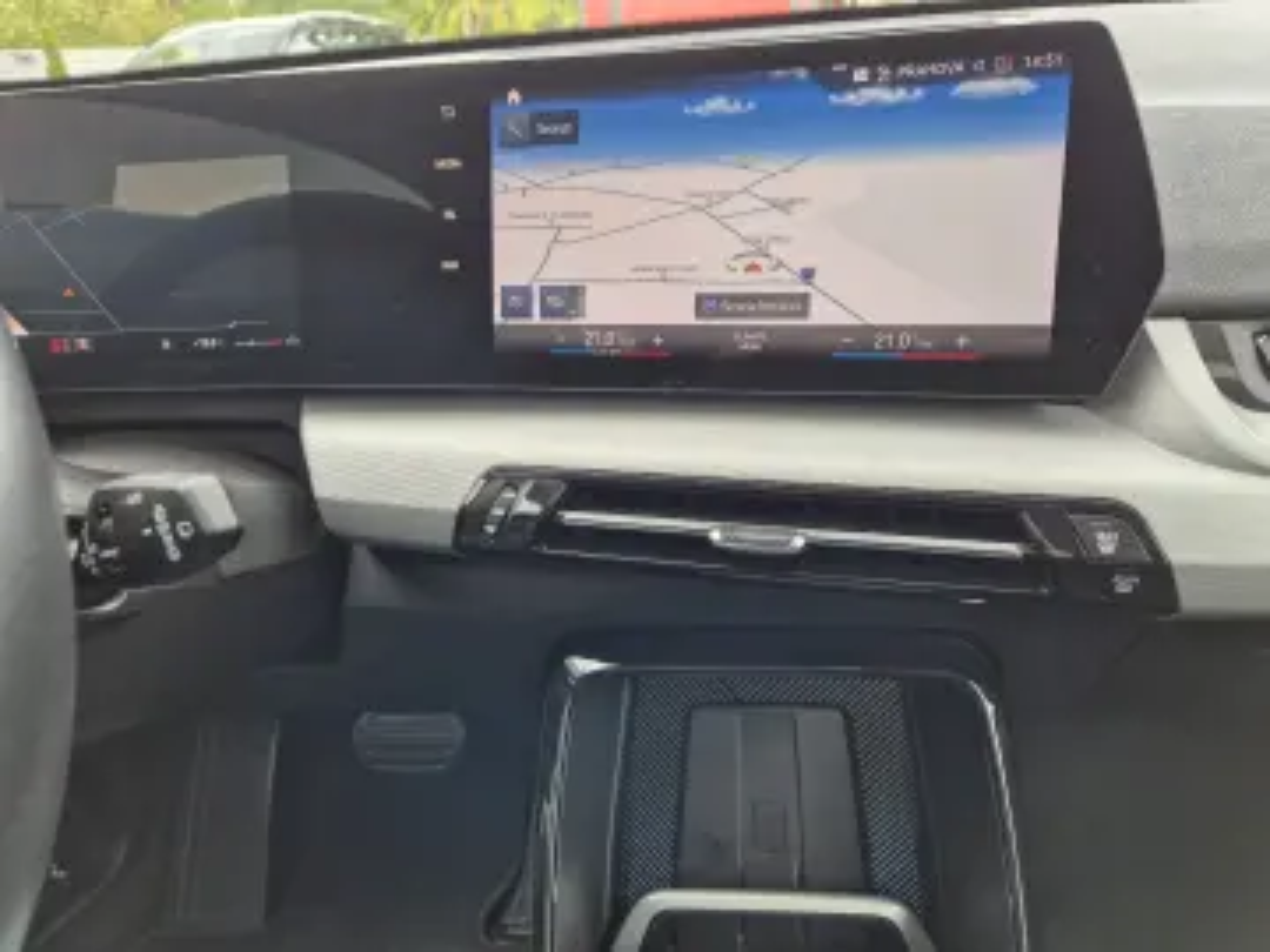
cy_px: 476
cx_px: 635
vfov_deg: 58.9
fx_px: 844
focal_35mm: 23
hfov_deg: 73.9
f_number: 1.8
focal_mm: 5.4
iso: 200
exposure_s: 1/180
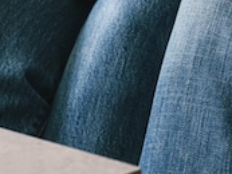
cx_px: 342
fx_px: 2093
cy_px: -77
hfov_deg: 6.3
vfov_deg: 4.7
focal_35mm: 312
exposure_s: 1/160
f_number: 4.5
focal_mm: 66
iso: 800
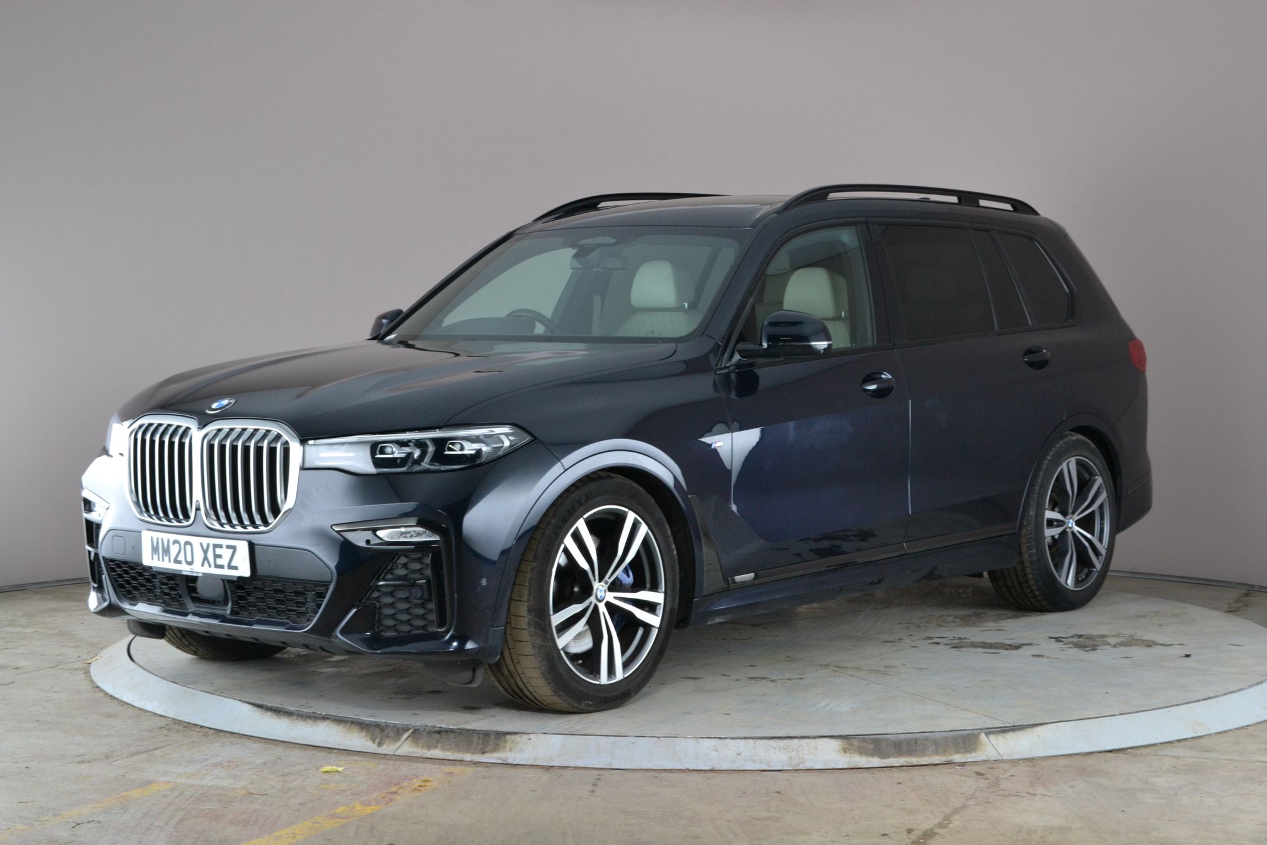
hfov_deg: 32.9
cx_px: 627
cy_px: 417
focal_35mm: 61
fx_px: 2147
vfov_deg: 22.3
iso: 720
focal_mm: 40
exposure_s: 1/8
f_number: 11
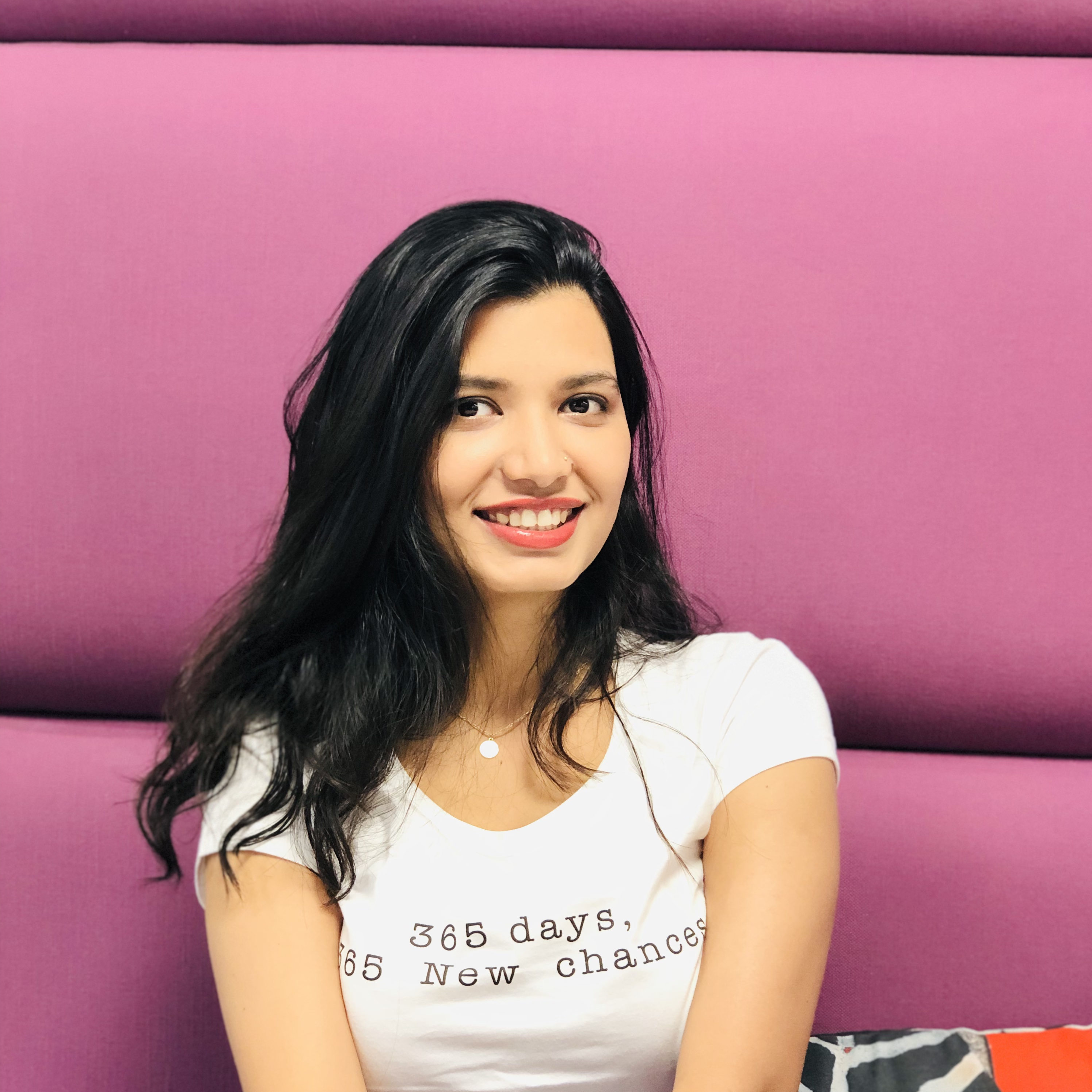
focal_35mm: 62
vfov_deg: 27.6
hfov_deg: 27.7
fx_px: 2213
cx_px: 552
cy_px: 723
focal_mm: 6
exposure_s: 1/33
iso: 100
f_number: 2.4
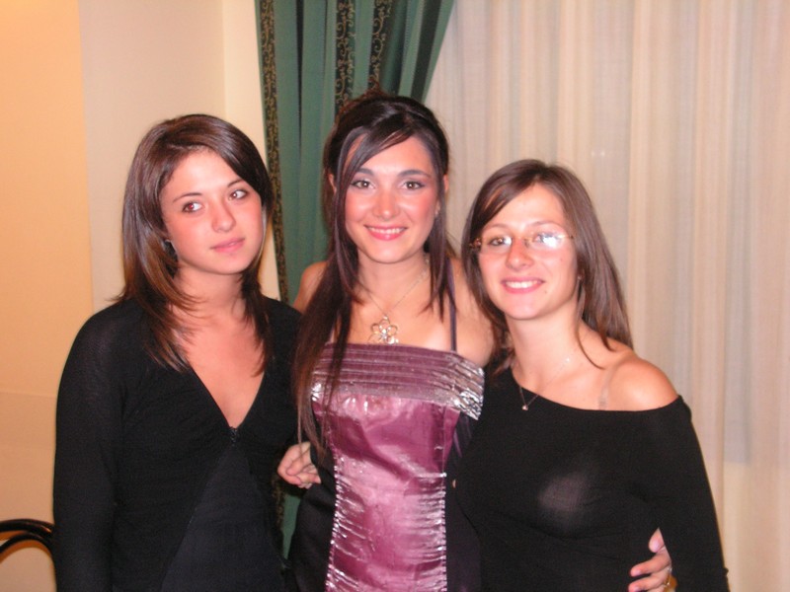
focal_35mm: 51
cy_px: 296
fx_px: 1164
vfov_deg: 28.6
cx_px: 395
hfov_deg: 37.5
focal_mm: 8.6
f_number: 3.2
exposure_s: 1/60
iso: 200
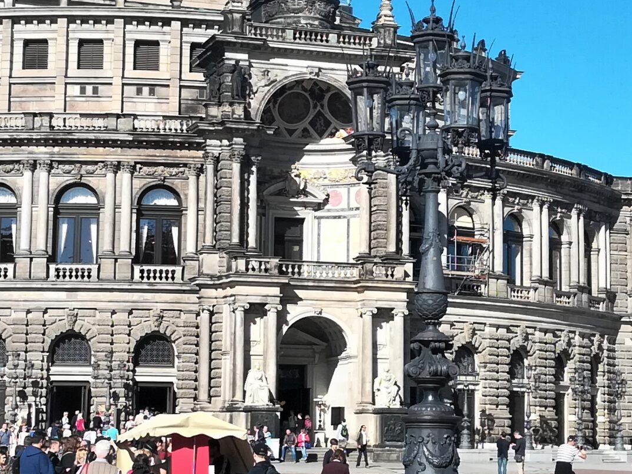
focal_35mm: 88
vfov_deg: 16.8
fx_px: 1607
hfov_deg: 22.3
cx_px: 334
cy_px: 176
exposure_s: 1/861
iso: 50
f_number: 2.2
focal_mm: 3.83
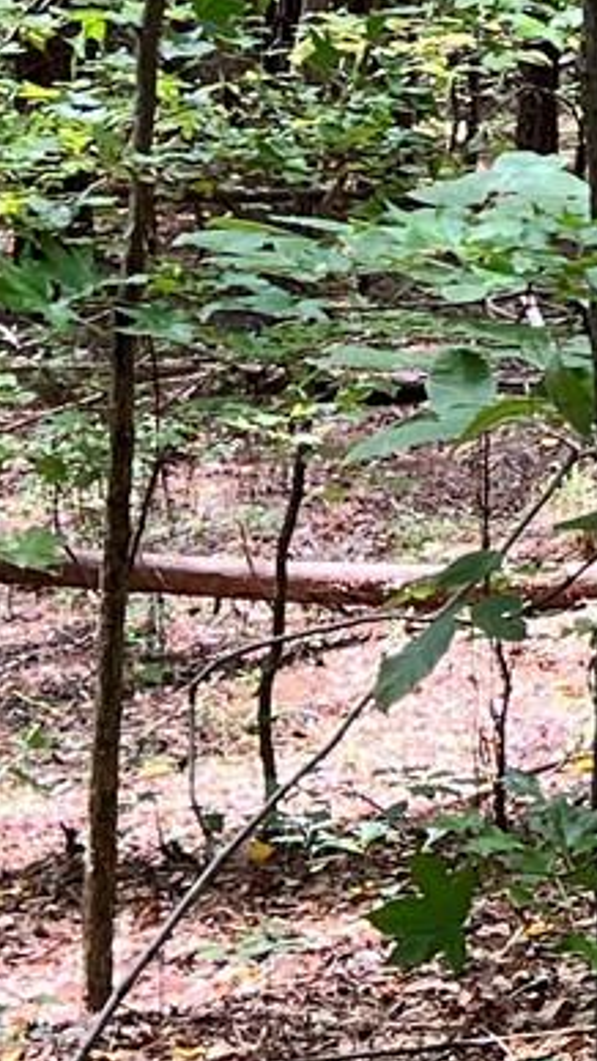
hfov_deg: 7.7
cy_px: -137
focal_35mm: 150
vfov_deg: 14.0
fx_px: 4217
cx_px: 1312
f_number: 1.5
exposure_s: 1/135
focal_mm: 5.7
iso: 50
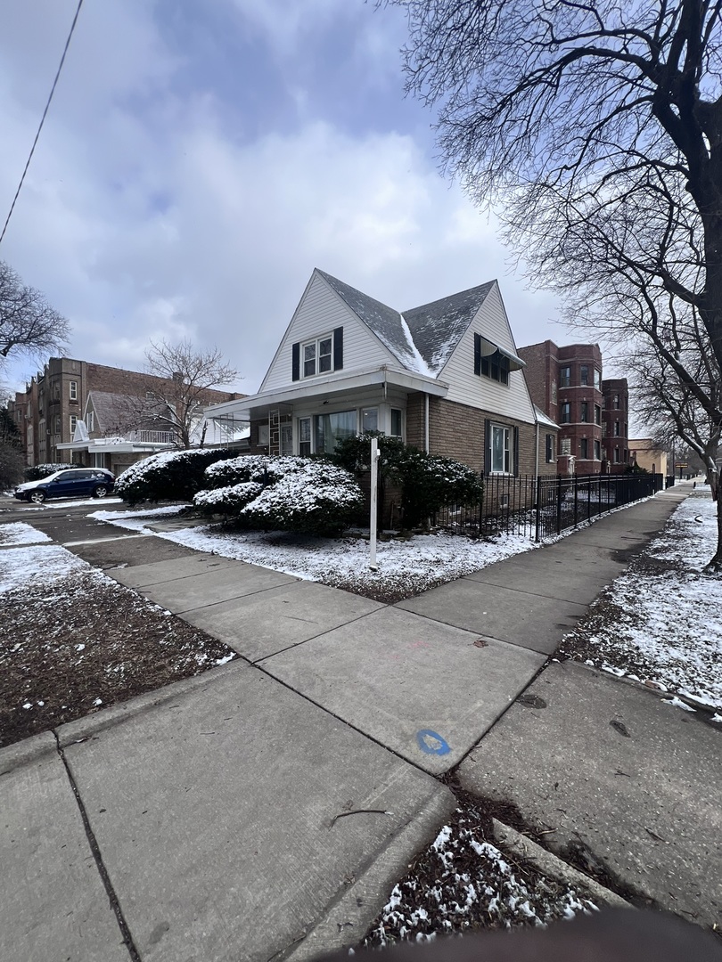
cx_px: 361
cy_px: 481
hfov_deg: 89.9
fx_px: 362
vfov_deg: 106.2
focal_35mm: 13
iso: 32
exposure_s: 1/1064
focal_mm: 1.57
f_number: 1.8
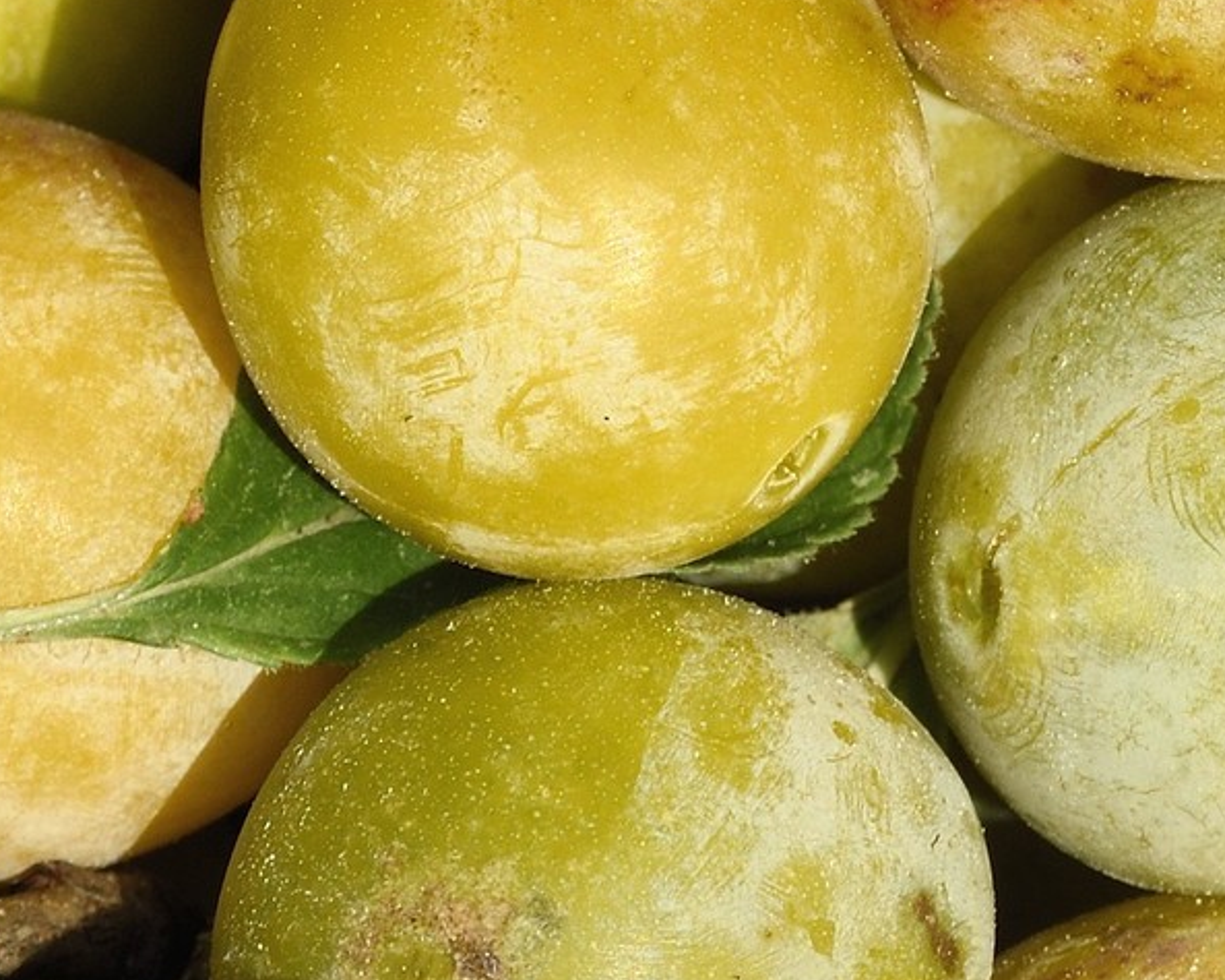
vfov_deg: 2.0
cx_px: 998
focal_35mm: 760
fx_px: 27545
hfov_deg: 2.5
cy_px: -1019
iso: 400
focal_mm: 200
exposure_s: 1/250
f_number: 14
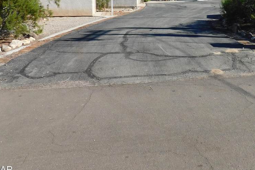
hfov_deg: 46.4
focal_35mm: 41
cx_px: 176
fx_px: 290
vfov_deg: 31.3
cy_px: 21
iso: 125
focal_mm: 4
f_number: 6
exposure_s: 1/400
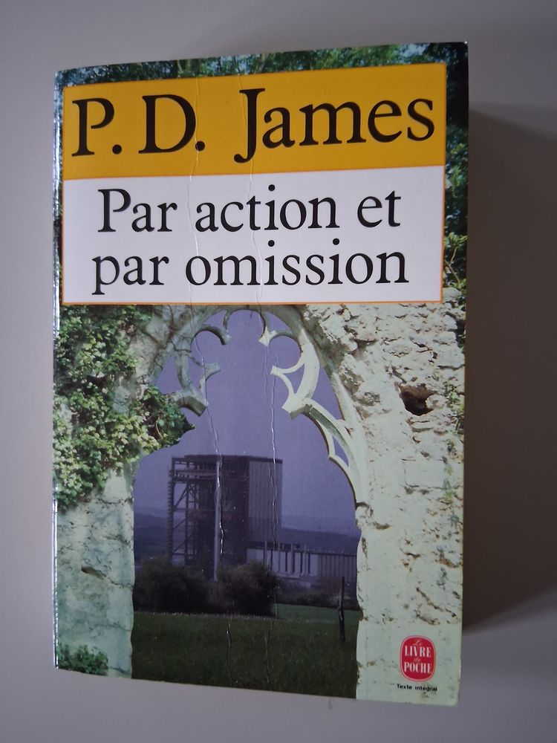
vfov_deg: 67.3
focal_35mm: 26
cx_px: 278
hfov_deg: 53.1
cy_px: 372
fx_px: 558
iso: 640
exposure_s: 1/25
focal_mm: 3.98
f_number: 1.8
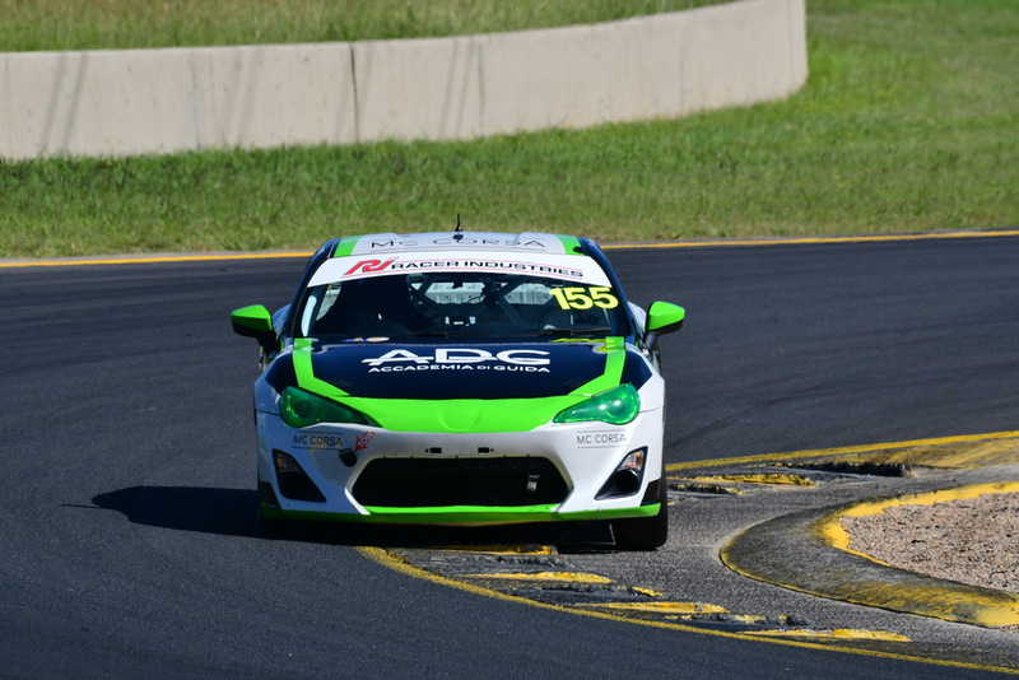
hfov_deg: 2.7
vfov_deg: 1.8
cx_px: 510
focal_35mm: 750
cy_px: 340
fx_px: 21236
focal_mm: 500
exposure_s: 1/640
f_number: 11
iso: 320
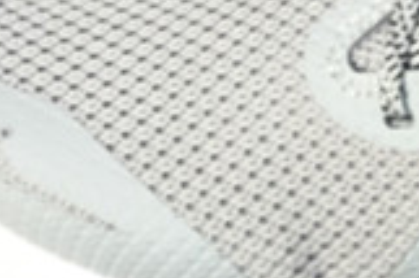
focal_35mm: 180
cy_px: 290
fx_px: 2093
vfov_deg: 7.6
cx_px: 734
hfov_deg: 10.8
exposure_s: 1/152
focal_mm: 3.3
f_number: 2.4
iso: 25
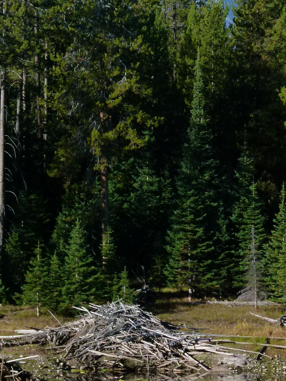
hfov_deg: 5.5
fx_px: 2962
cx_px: 201
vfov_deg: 7.4
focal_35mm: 269
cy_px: 115
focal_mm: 22.2
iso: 160
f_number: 4
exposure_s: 1/800
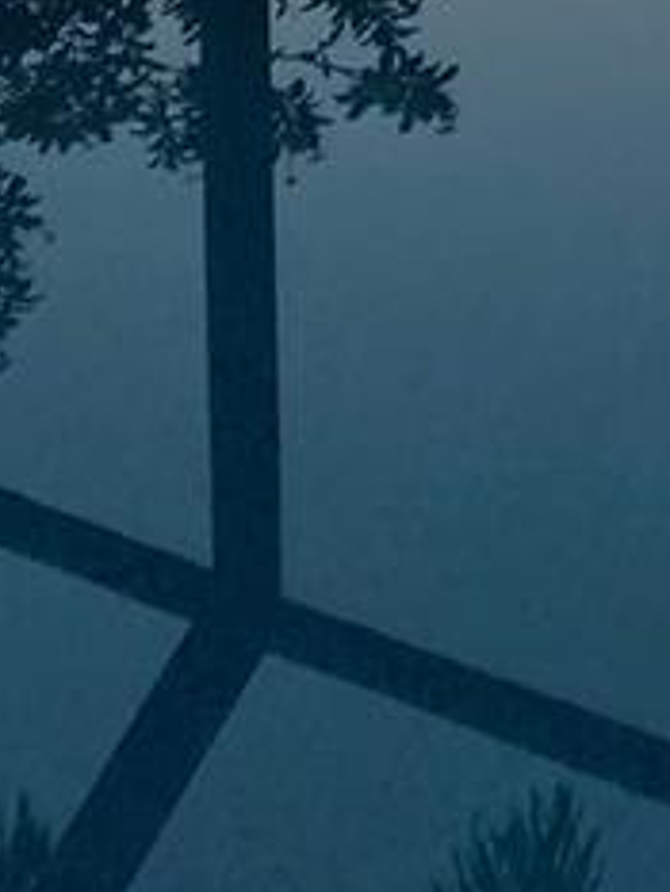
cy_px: -1302
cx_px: 1110
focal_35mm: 134
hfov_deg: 10.6
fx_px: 3455
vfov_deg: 11.8
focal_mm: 4.25
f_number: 1.8
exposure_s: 1/373
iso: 32
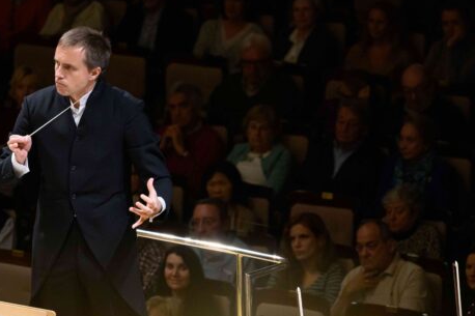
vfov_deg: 4.1
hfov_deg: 6.2
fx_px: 4366
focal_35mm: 331
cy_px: 241
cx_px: 235
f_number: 5
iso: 6400
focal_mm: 210
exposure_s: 1/320
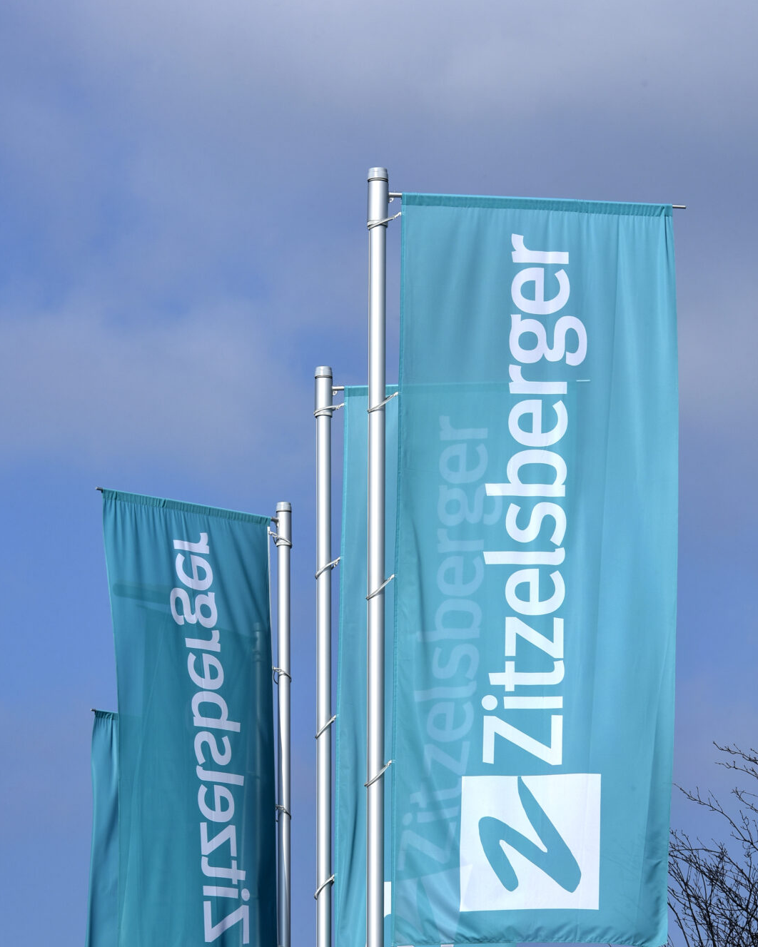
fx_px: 4205
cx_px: 378
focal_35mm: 150
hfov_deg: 10.3
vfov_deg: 12.8
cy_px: 591
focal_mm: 122
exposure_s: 1/160
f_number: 20
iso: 100
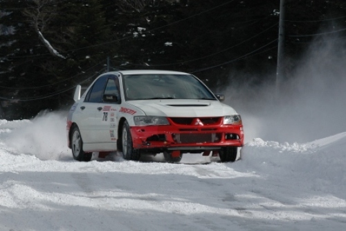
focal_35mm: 202
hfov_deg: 10.2
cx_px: 173
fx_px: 1945
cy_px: 116
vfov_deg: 6.8
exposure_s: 1/1600
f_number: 10
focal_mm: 135
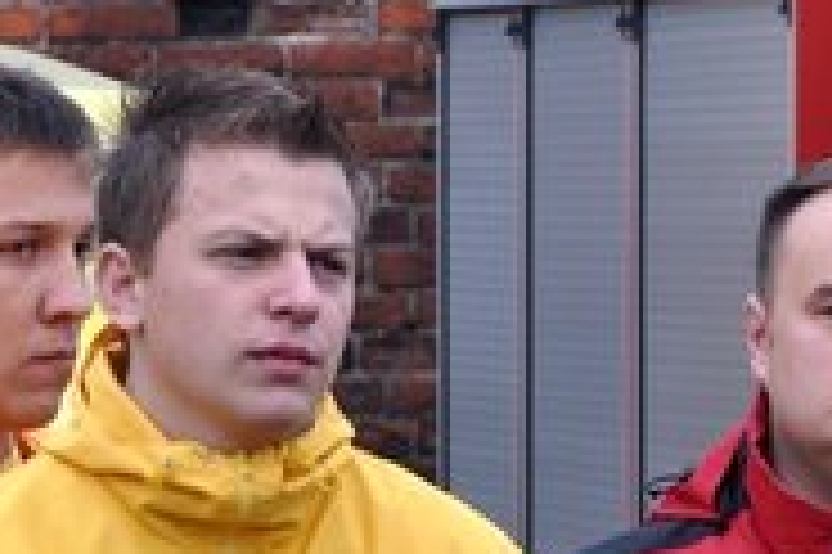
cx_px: 256
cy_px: 577
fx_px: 11914
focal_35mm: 516
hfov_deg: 4.0
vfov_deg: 2.7
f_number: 11
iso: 400
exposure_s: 1/60
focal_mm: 98
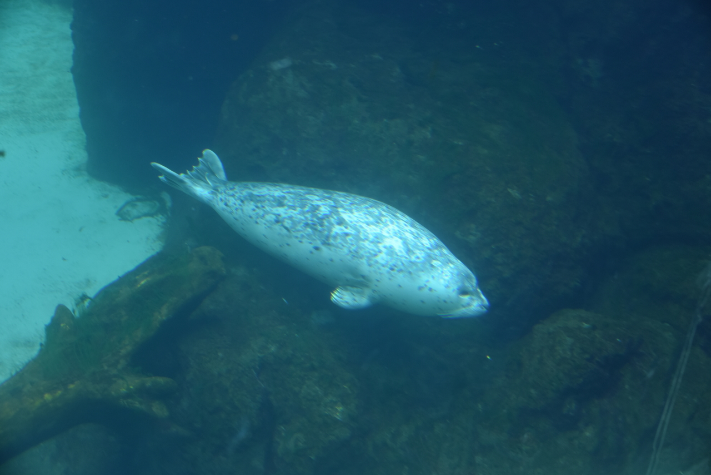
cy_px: 238
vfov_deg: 29.9
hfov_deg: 43.6
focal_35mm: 45
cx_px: 356
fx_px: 889
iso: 560
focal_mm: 45
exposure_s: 1/100
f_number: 4.2
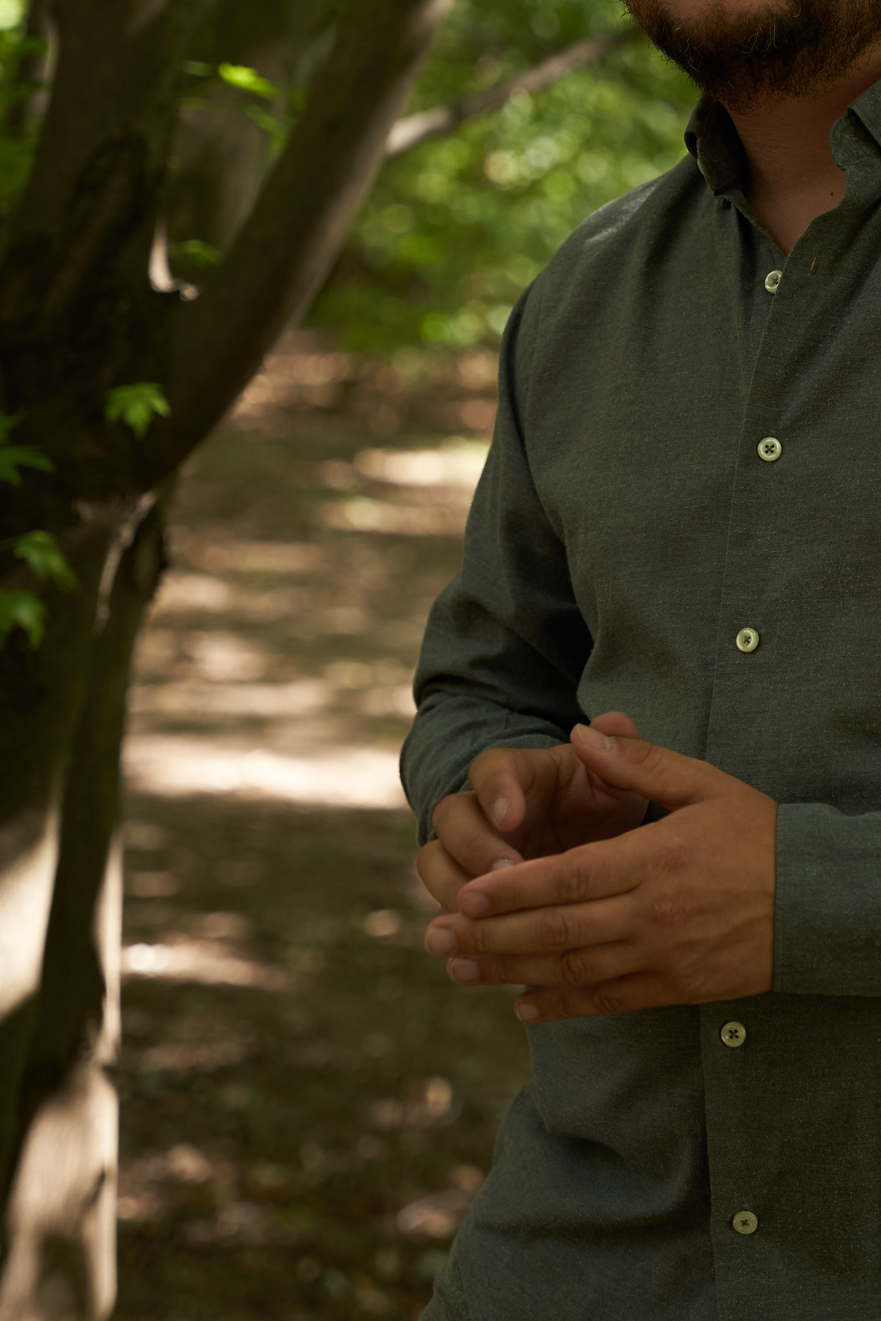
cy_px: 304
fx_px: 4324
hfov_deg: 11.6
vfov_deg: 17.3
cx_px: 799
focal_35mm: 118
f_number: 3.5
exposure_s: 1/200
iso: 320
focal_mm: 60.4
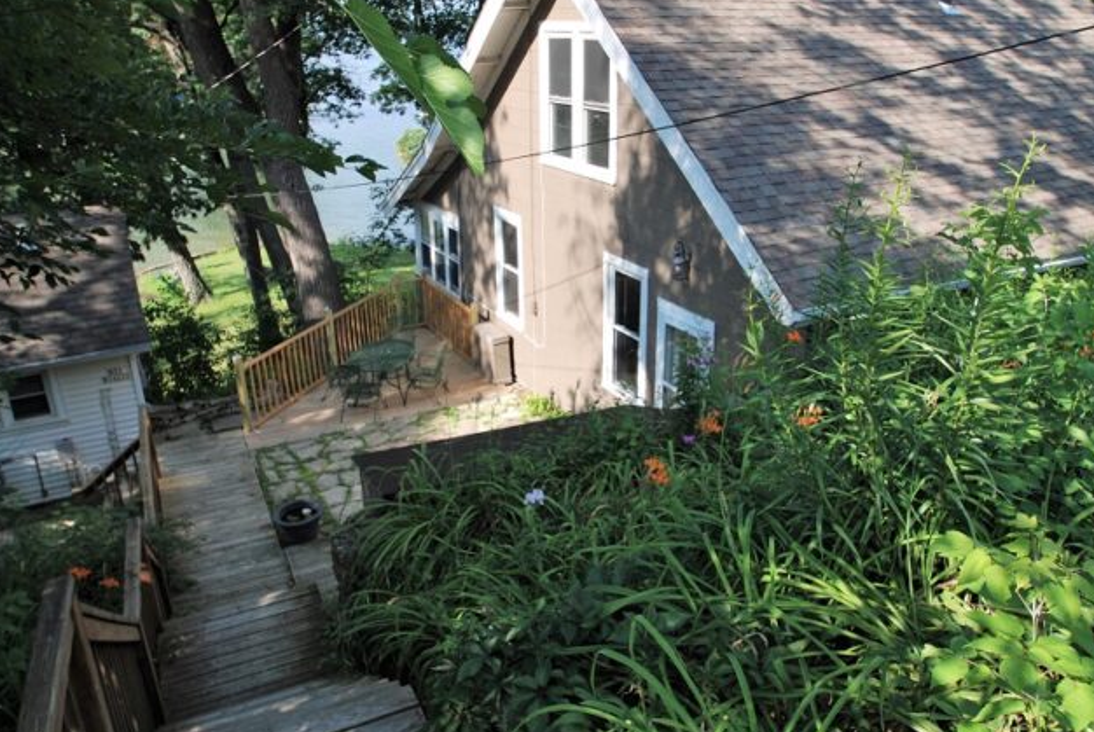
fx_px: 840
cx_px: 575
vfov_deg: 47.0
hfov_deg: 66.1
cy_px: 325
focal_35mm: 28
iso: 100
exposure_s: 1/160
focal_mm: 15
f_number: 6.3
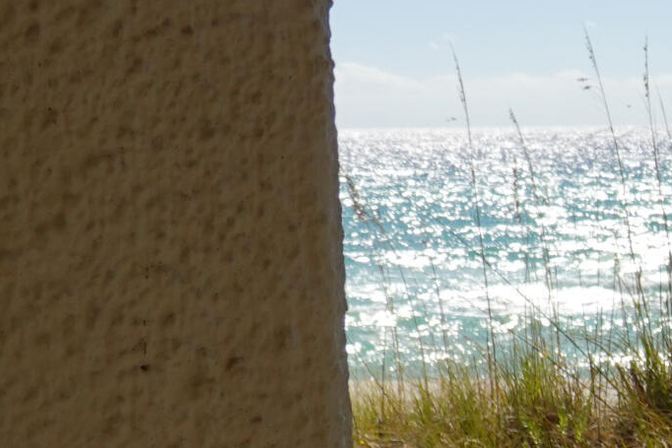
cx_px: 1389
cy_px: 445
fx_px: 3286
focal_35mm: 176
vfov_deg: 7.8
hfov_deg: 10.6
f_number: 5.6
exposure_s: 1/800
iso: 100
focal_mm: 14.99
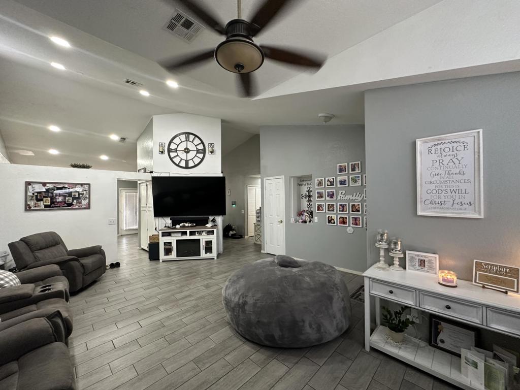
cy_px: 195
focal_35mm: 14
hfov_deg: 102.1
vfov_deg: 85.7
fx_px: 210
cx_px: 260
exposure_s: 1/60
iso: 320
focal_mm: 2.22
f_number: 2.2
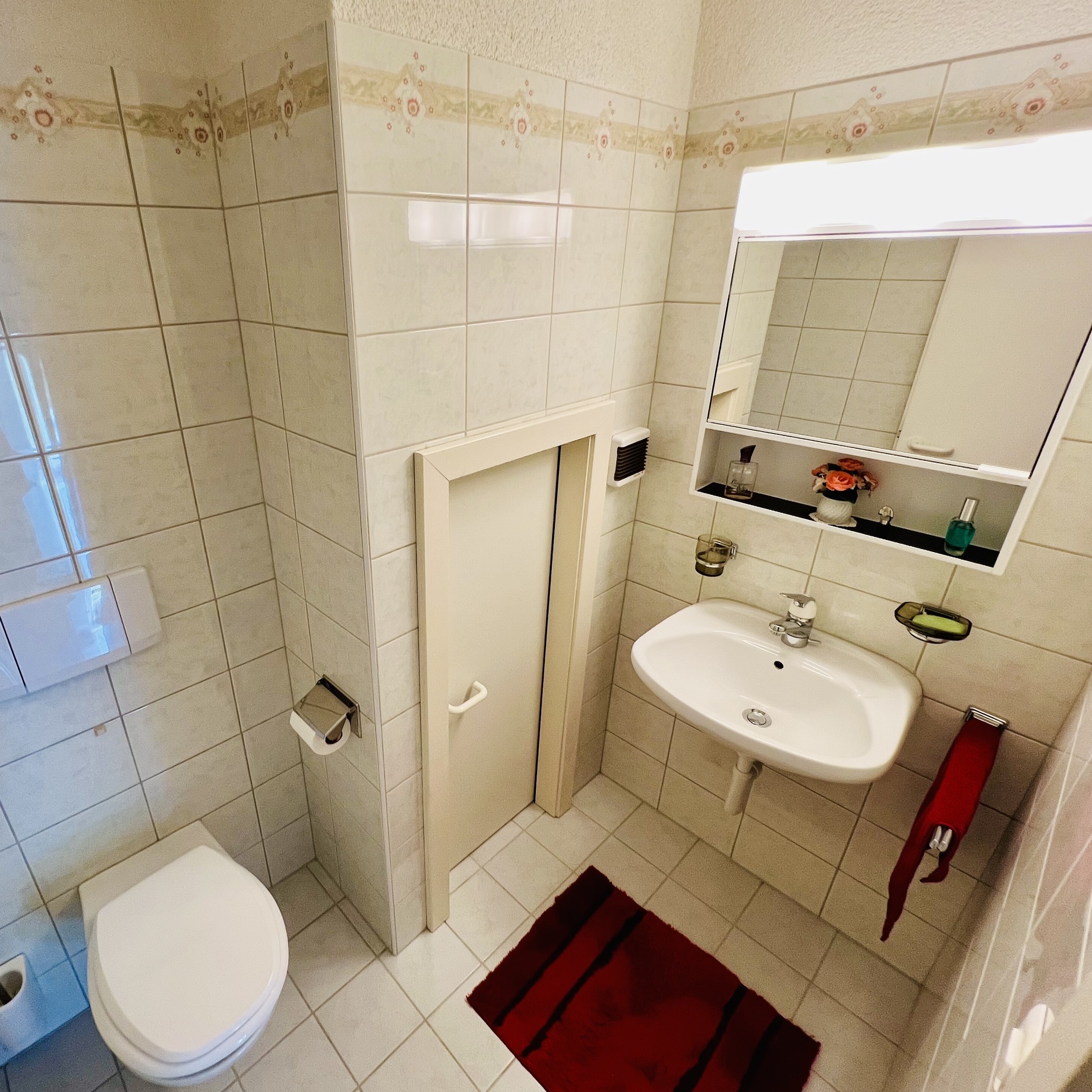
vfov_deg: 87.4
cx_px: 434
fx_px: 571
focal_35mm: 16
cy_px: 539
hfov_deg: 86.3
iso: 200
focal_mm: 1.57
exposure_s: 1/100
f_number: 1.8
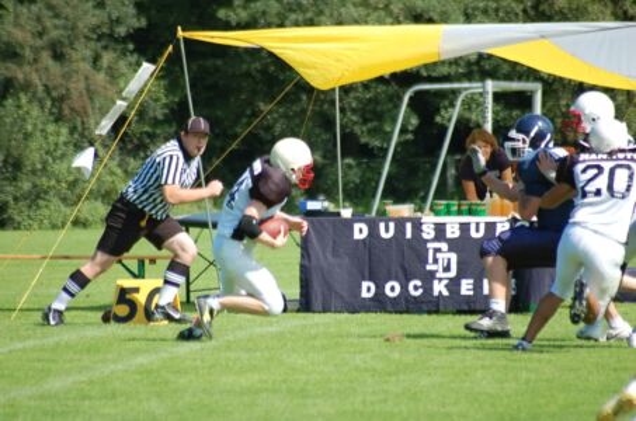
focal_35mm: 450
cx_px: 318
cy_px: 210
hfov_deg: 4.6
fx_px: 7933
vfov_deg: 3.0
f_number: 5.6
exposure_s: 1/800
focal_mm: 300
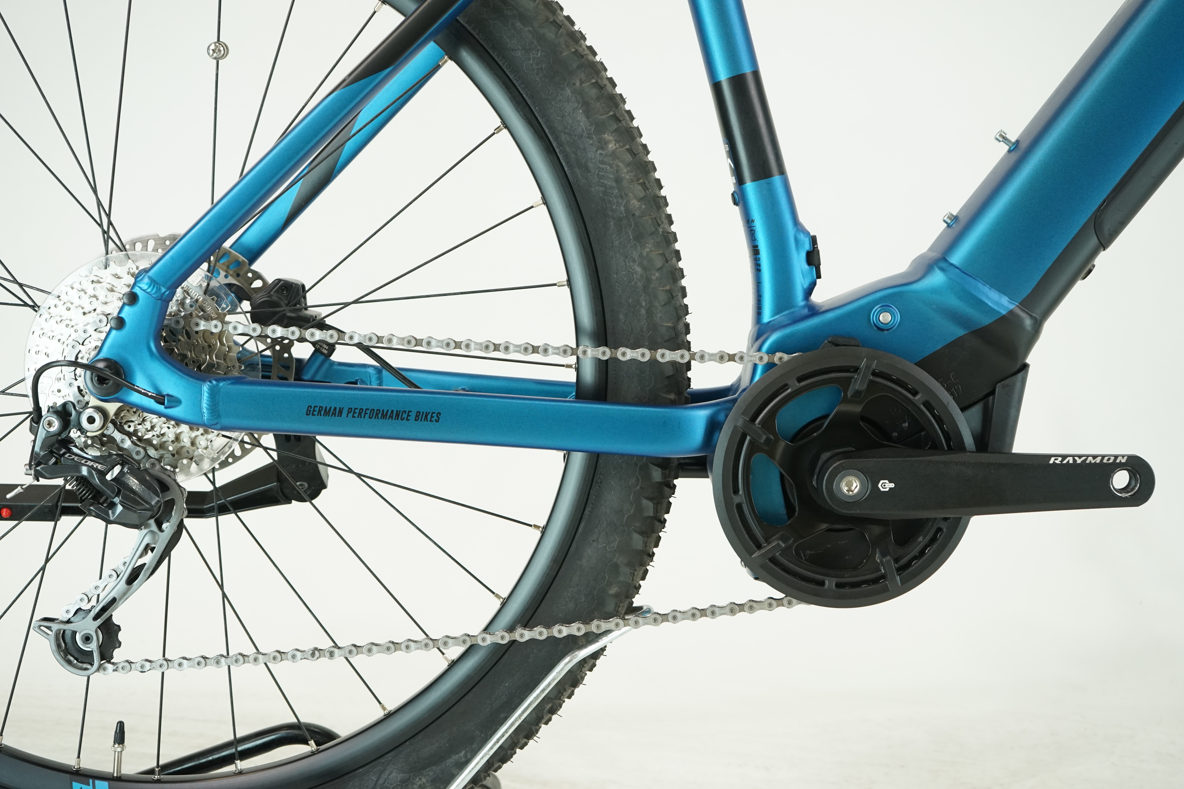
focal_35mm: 44
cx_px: 592
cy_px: 394
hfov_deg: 44.5
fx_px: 1447
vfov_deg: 30.5
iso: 1600
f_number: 5.6
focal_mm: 44
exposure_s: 1/200
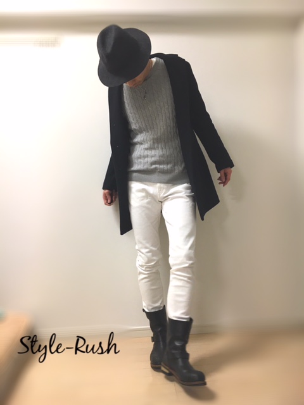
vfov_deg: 61.7
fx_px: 340
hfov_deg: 48.2
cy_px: 202
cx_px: 152
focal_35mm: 29
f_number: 2.2
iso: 50
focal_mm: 4.15
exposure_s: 1/33
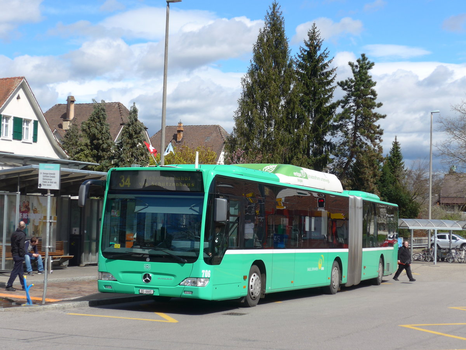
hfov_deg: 27.8
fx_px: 942
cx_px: 233
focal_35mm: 70
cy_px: 175
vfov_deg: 21.0
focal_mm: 14.2
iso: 80
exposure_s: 1/800
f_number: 4.1
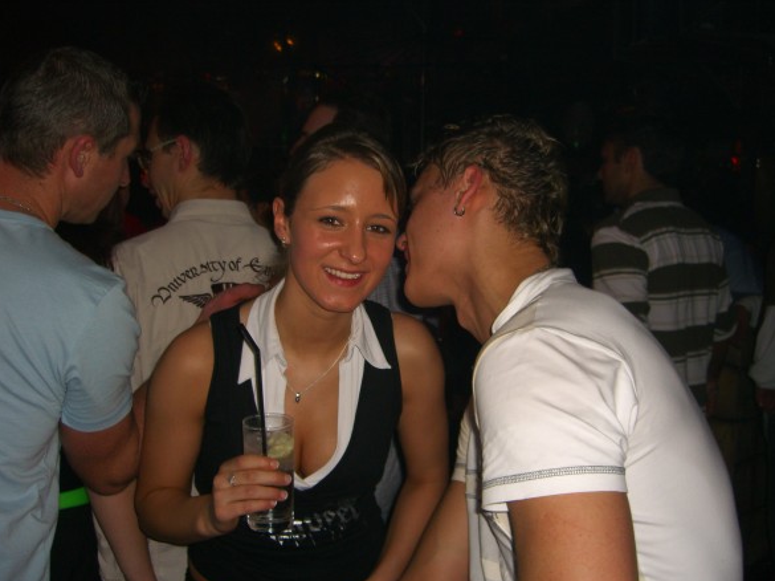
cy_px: 297
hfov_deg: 47.9
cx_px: 396
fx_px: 873
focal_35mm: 39
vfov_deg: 36.8
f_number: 2.8
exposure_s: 1/60
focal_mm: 7.9
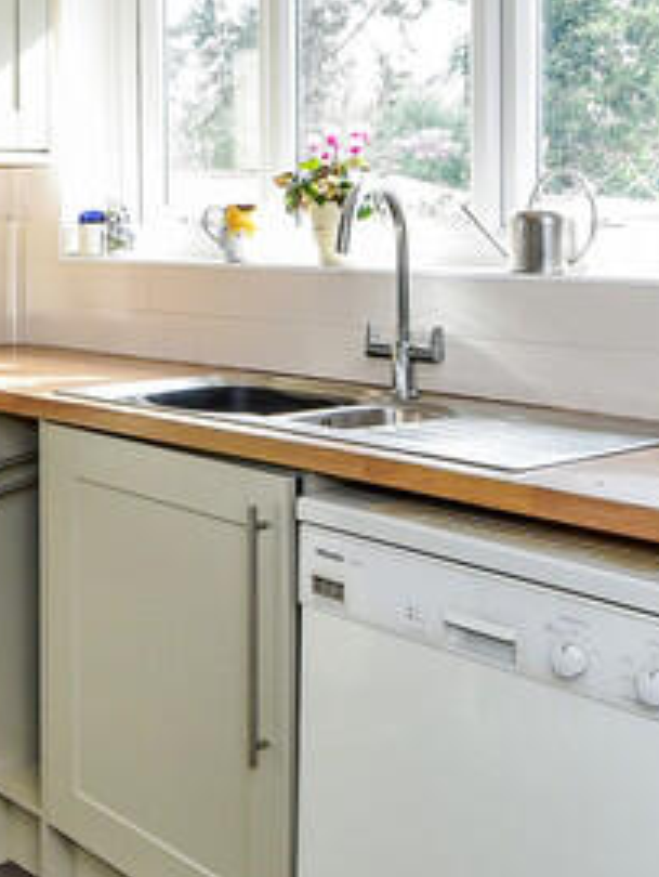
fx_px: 1293
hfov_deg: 26.3
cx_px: -71
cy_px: 224
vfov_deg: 36.6
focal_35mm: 51
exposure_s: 1/30
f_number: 9
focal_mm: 14
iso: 640
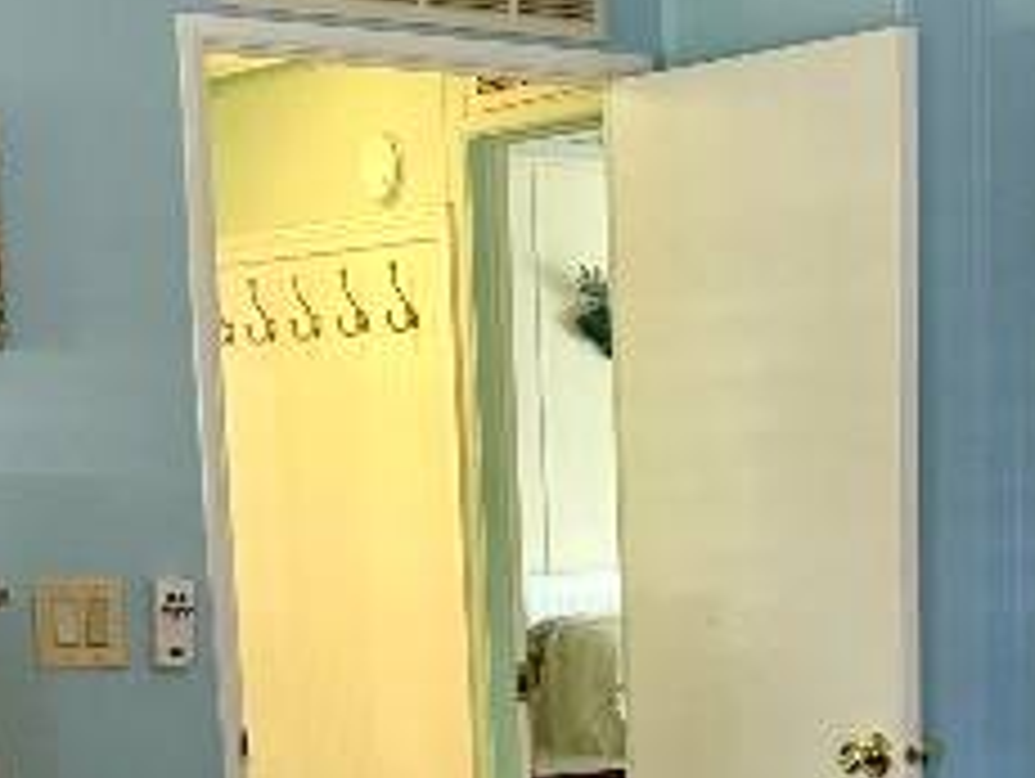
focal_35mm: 96
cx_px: 891
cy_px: 1109
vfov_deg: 14.5
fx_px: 2873
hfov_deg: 20.1
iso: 100
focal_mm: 5.96
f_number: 1.6
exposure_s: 1/60
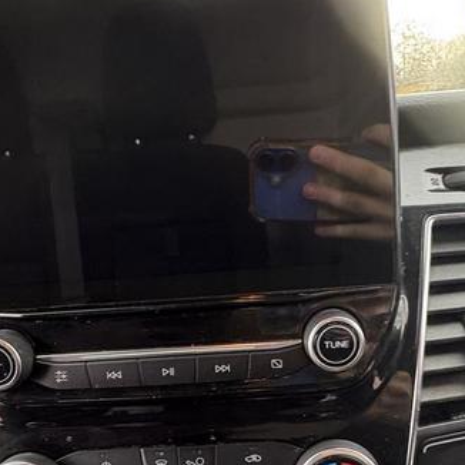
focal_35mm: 34
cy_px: 377
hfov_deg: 48.4
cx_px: 248
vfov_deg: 45.8
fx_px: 517
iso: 250
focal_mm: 2.22
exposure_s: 1/60
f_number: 2.2
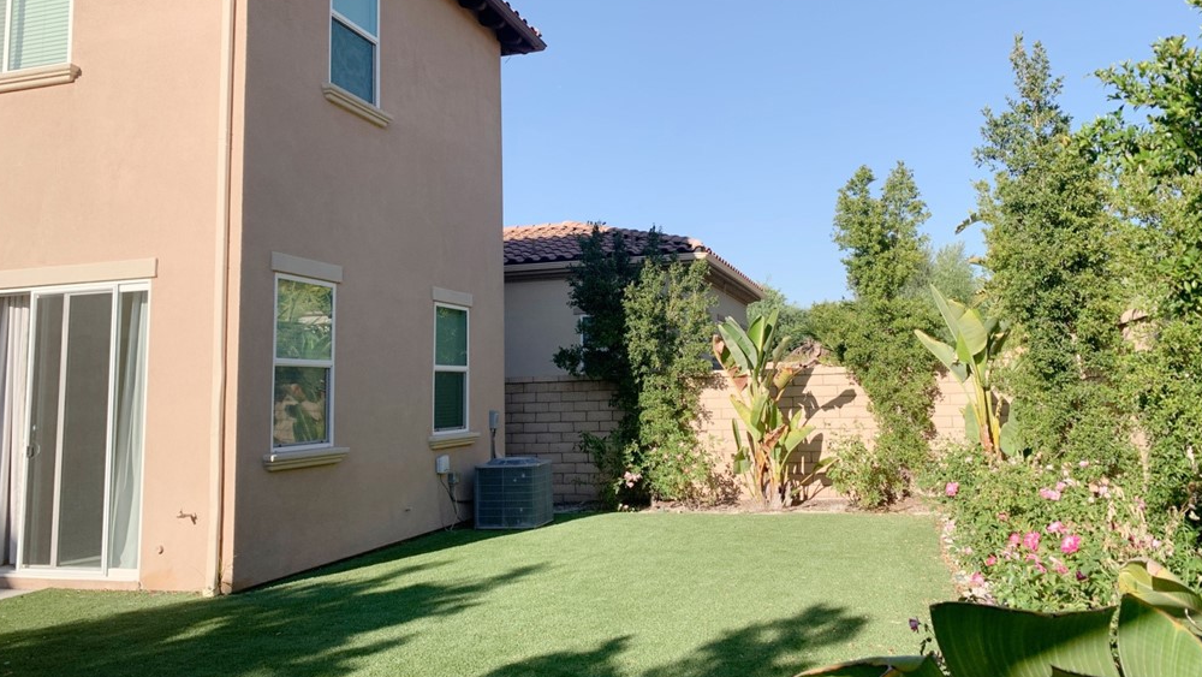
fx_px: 924
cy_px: 290
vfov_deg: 40.1
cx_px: 600
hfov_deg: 66.1
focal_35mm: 29
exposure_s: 1/1953
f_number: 1.8
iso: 25
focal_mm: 4.25
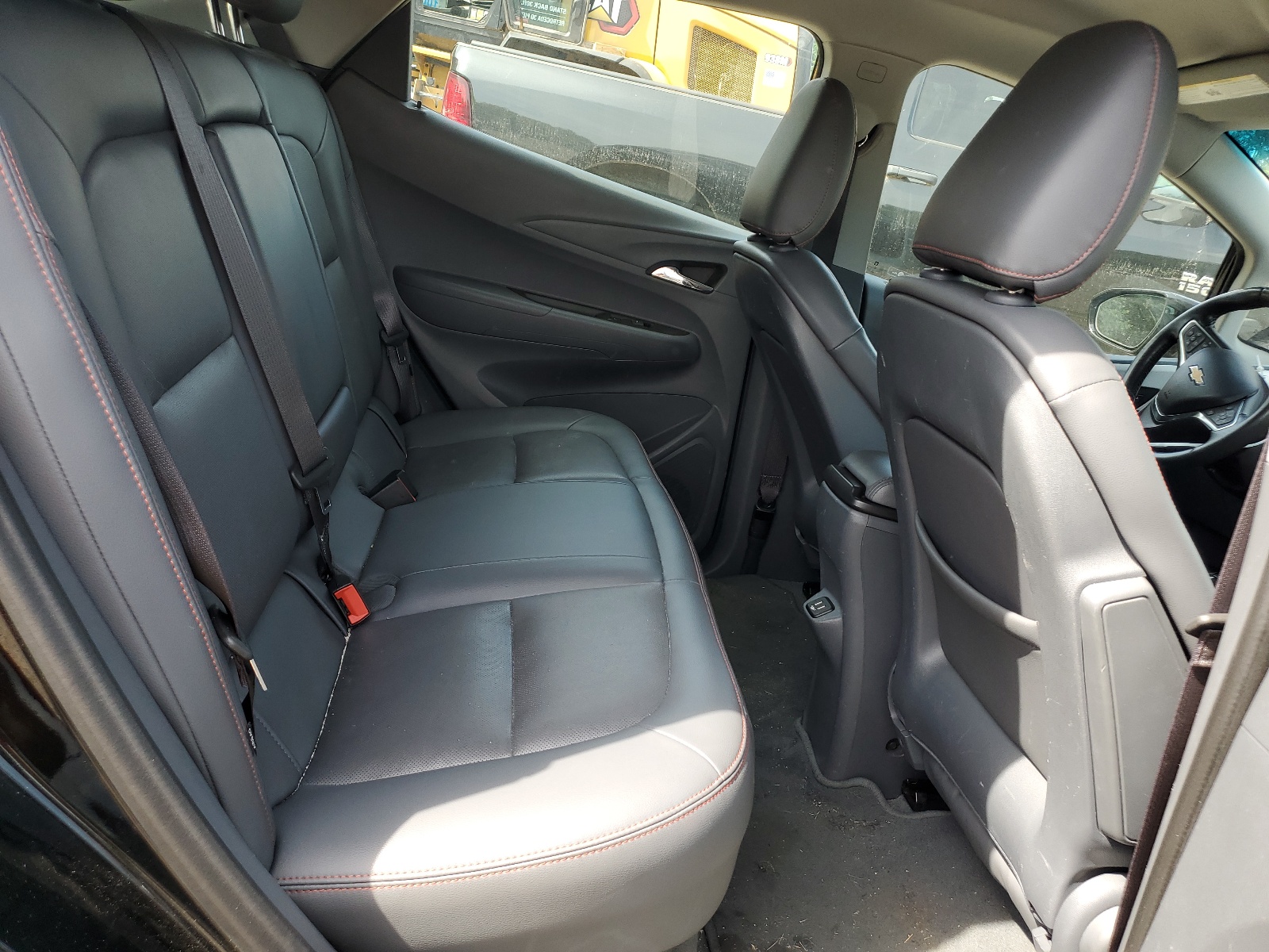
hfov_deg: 67.3
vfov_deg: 53.1
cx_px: 634
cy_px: 476
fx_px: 953
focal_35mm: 26
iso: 50
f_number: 1.5
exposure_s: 1/294
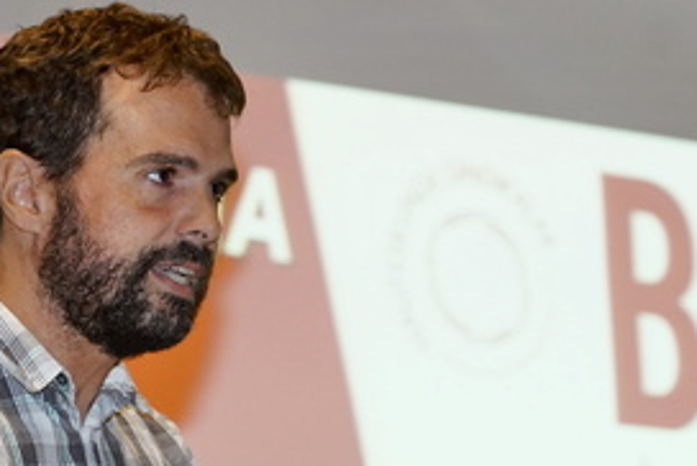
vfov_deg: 4.9
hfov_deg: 7.3
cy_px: 558
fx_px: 5427
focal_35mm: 280
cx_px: 487
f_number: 4.5
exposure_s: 1/160
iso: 2000
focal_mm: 105
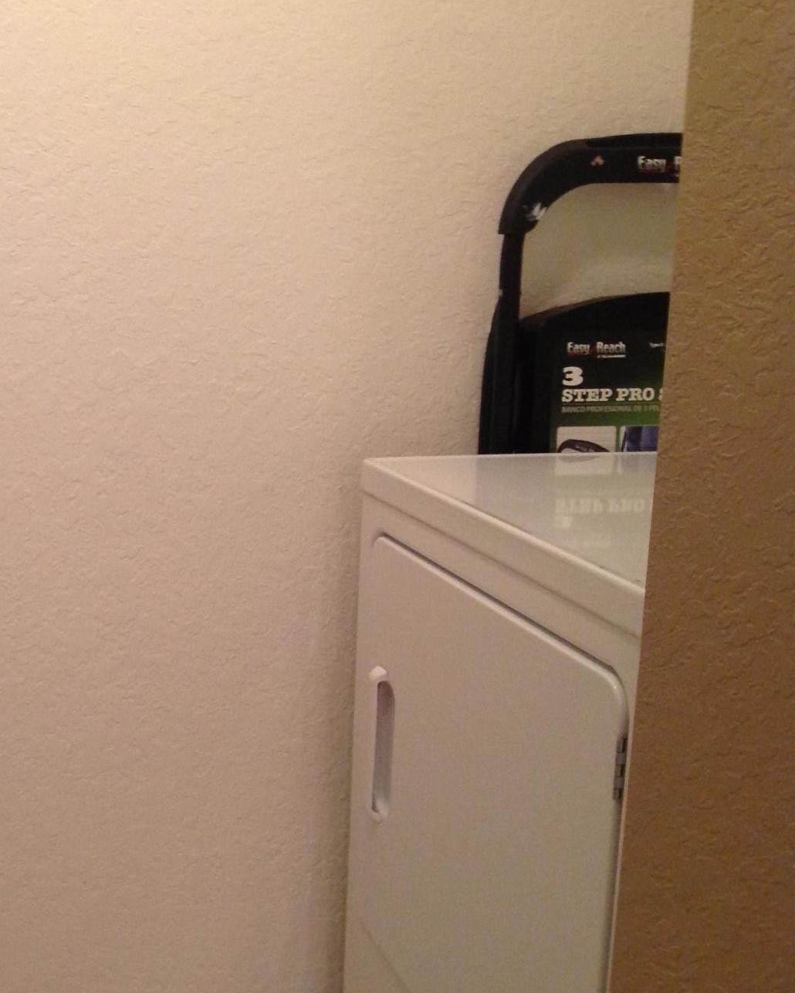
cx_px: 25
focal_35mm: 53
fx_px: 1558
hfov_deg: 27.2
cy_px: 530
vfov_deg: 35.3
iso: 125
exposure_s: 1/15
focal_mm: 4.28
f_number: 2.4
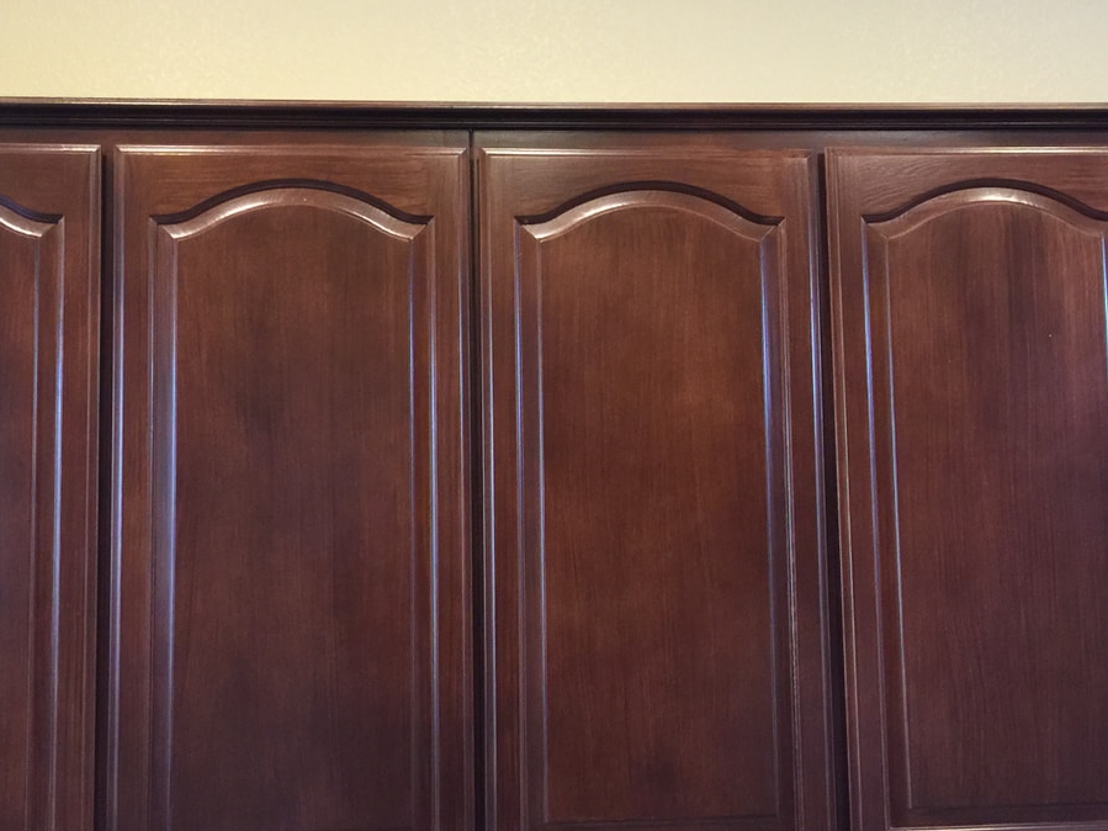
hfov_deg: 43.9
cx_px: 558
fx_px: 1376
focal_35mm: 43
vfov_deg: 33.6
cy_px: 407
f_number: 2.2
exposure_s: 1/15
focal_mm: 4.15
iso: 100
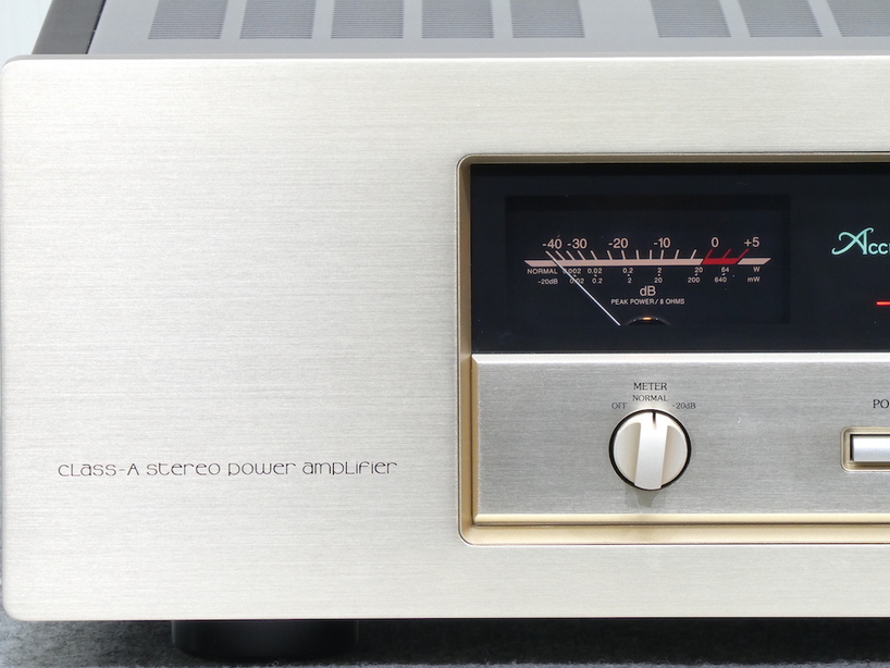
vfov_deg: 4.2
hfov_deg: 5.6
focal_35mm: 352
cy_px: 312
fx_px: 9053
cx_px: 401
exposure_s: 1/5
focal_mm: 53.8
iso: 200
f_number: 5.8
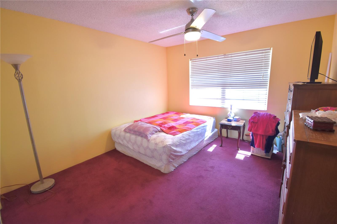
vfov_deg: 77.3
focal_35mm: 15
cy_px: 112
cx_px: 168
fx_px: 140
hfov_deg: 100.4
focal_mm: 10
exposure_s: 1/60
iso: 500
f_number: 4.5
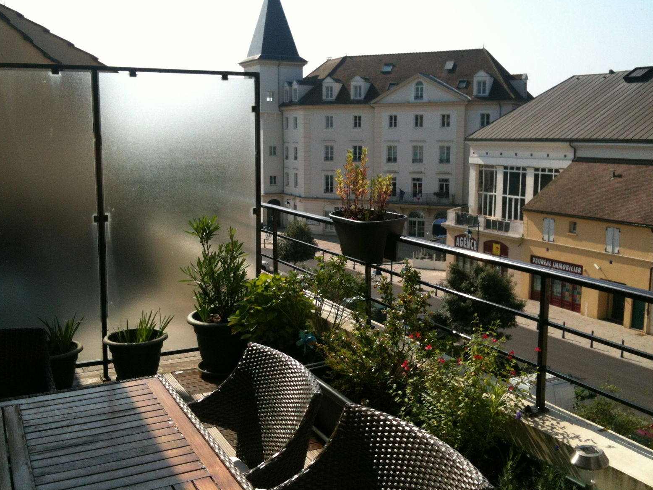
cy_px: 241
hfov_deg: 51.3
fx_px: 679
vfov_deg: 39.7
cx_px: 319
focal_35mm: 36
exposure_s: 1/1089
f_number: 2.8
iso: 64
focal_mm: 3.85
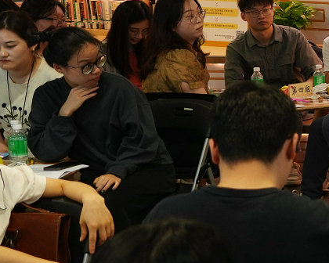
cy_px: 83
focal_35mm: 134
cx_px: 944
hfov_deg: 10.6
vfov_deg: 11.5
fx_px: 1305
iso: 320
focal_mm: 24
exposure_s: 1/30
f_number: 2.8
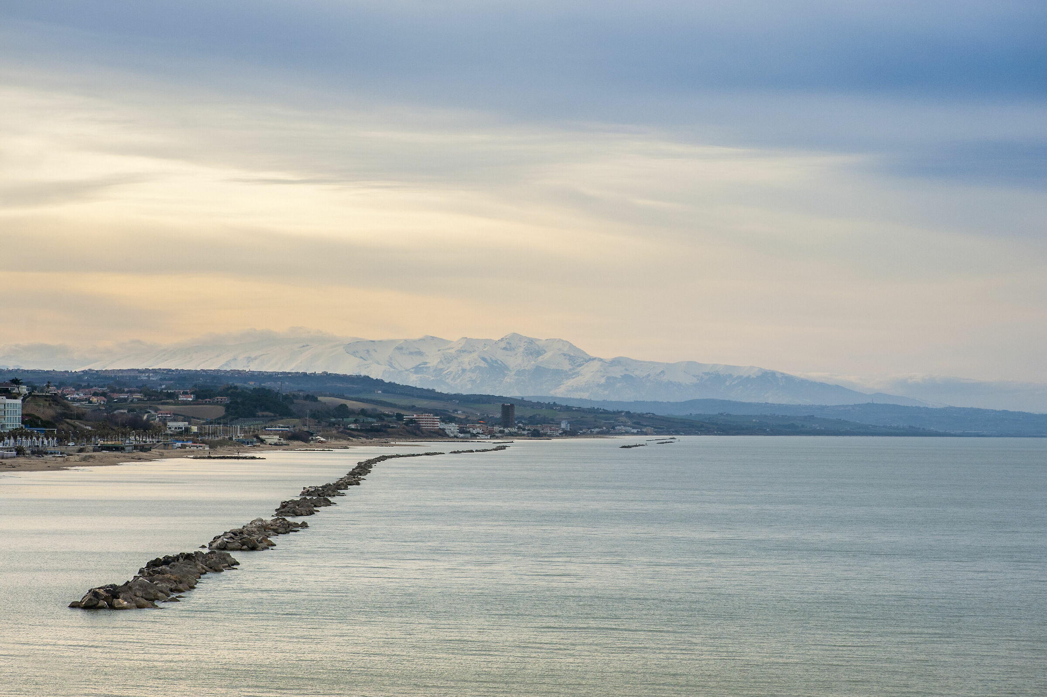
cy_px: 348
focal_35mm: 100
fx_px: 2906
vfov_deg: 13.7
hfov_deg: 20.4
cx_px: 524
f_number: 7.1
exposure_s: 1/2000
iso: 500
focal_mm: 100
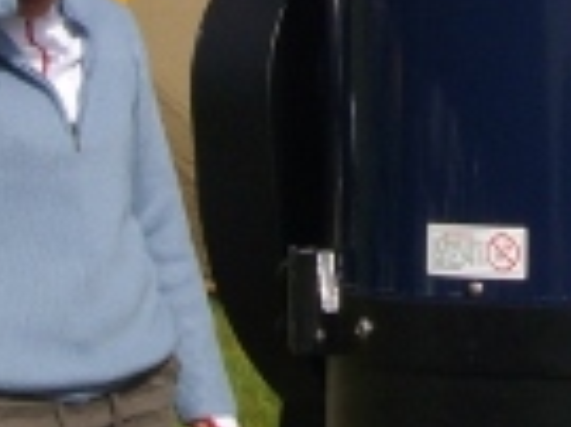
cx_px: 723
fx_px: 2703
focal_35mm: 164
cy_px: -328
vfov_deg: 8.7
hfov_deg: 11.8
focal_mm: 6
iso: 80
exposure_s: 1/800
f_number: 4.8
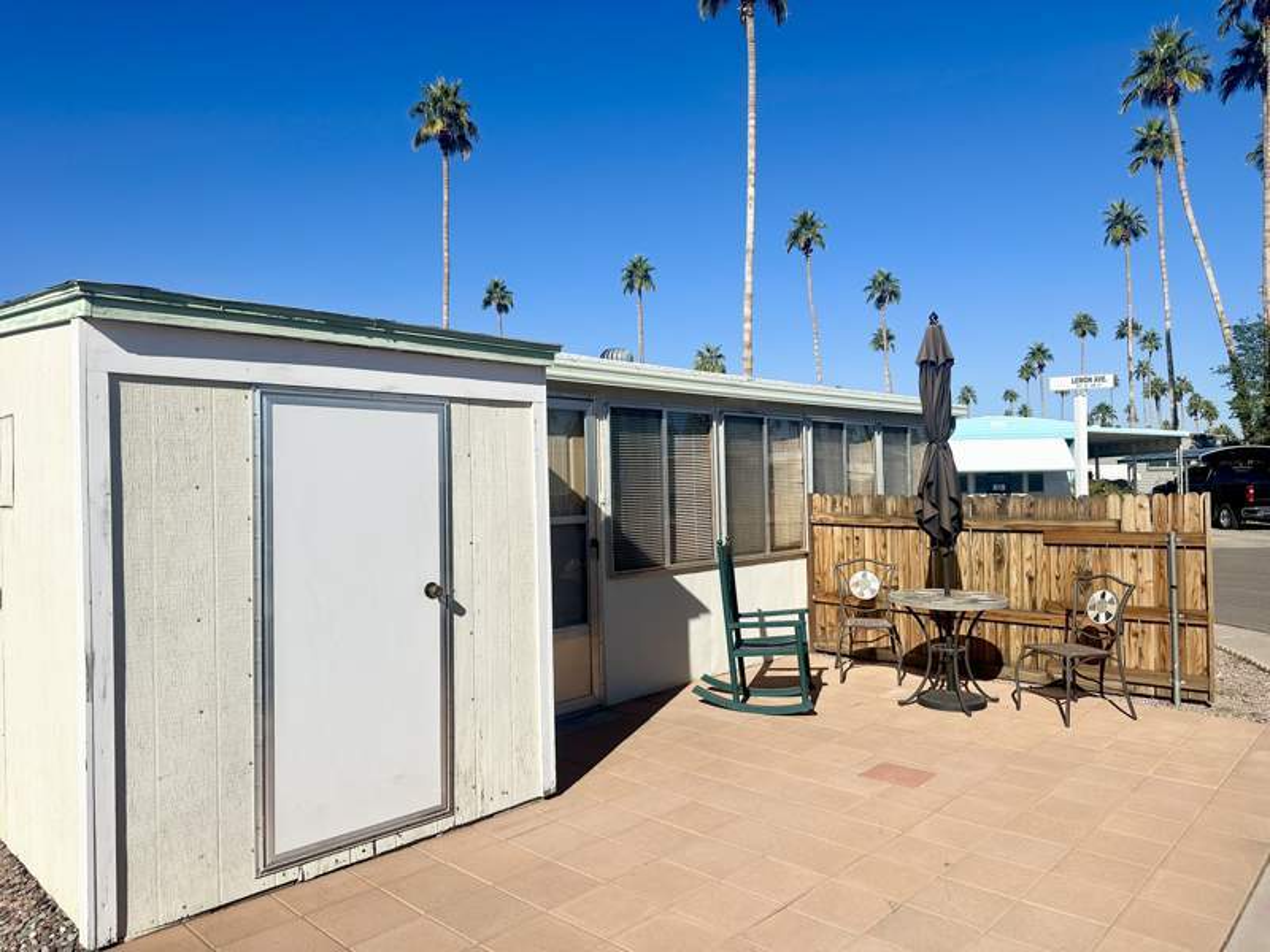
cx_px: 635
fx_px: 881
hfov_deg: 71.6
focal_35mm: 24
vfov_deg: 56.8
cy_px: 476
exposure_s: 1/8929
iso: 80
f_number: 1.78
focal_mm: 6.86
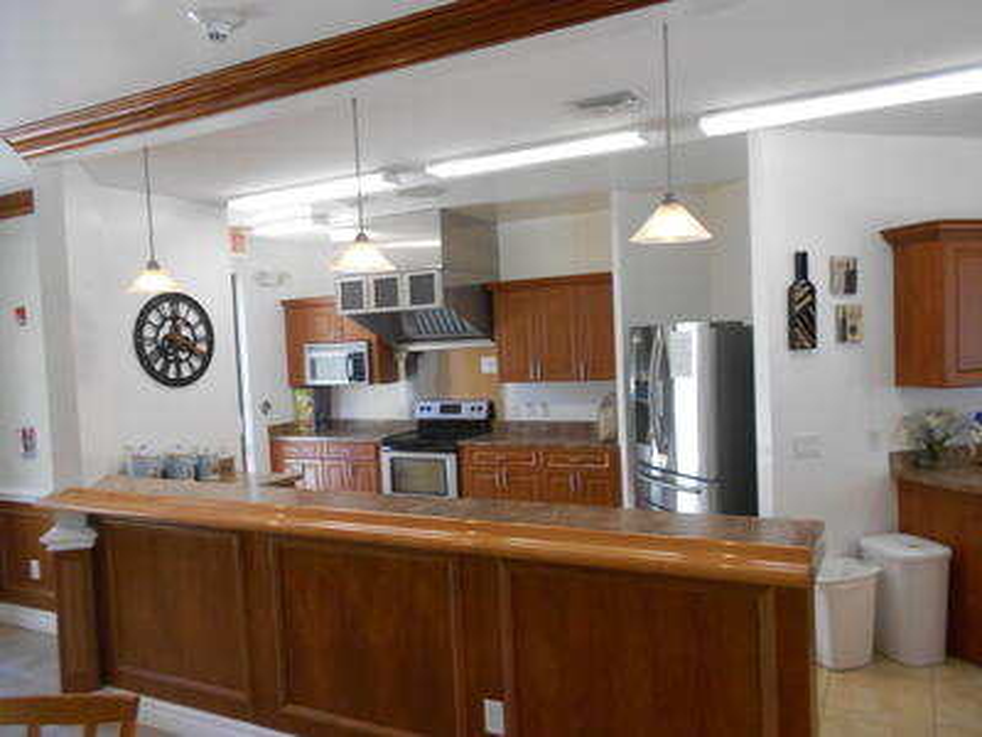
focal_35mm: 26
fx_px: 738
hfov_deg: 67.3
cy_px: 368
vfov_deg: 53.1
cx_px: 491
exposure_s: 1/30
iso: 200
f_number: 3.2
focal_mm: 4.6
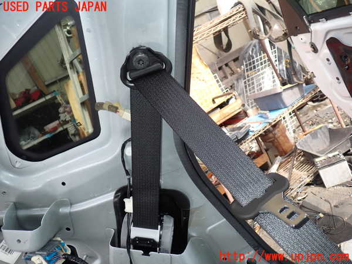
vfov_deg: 46.8
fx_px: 305
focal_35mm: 30
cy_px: 132
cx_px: 176
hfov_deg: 60.0
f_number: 6.3
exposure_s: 1/30
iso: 100
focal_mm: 5.4
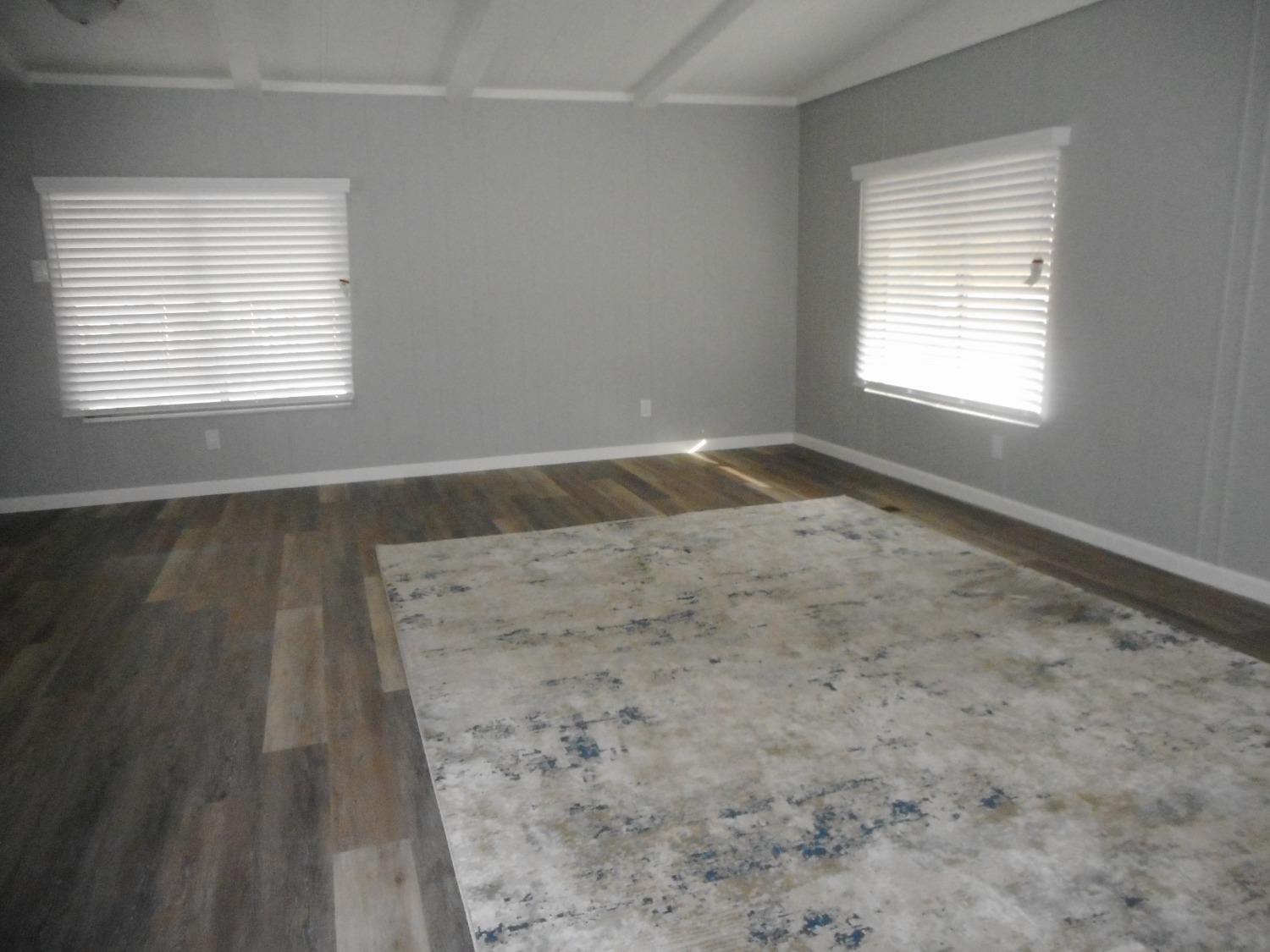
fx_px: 917
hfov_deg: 69.4
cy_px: 476
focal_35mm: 25
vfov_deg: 54.9
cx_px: 635
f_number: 3.7
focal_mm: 4.5
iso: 720
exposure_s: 1/25
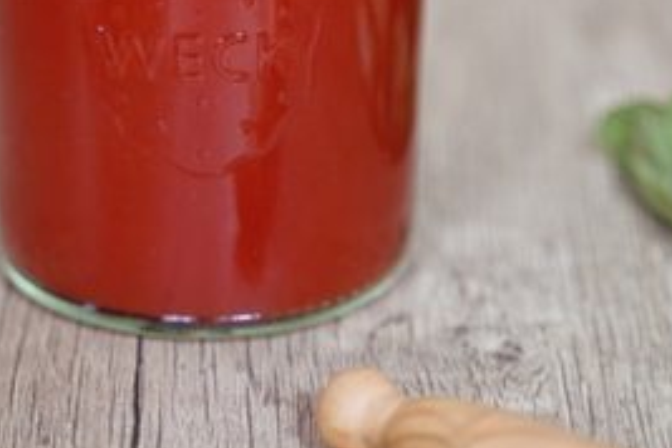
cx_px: 141
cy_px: -25
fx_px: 4032
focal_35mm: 216
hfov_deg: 9.5
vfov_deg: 6.3
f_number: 2.8
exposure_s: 1/80
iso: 200
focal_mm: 64
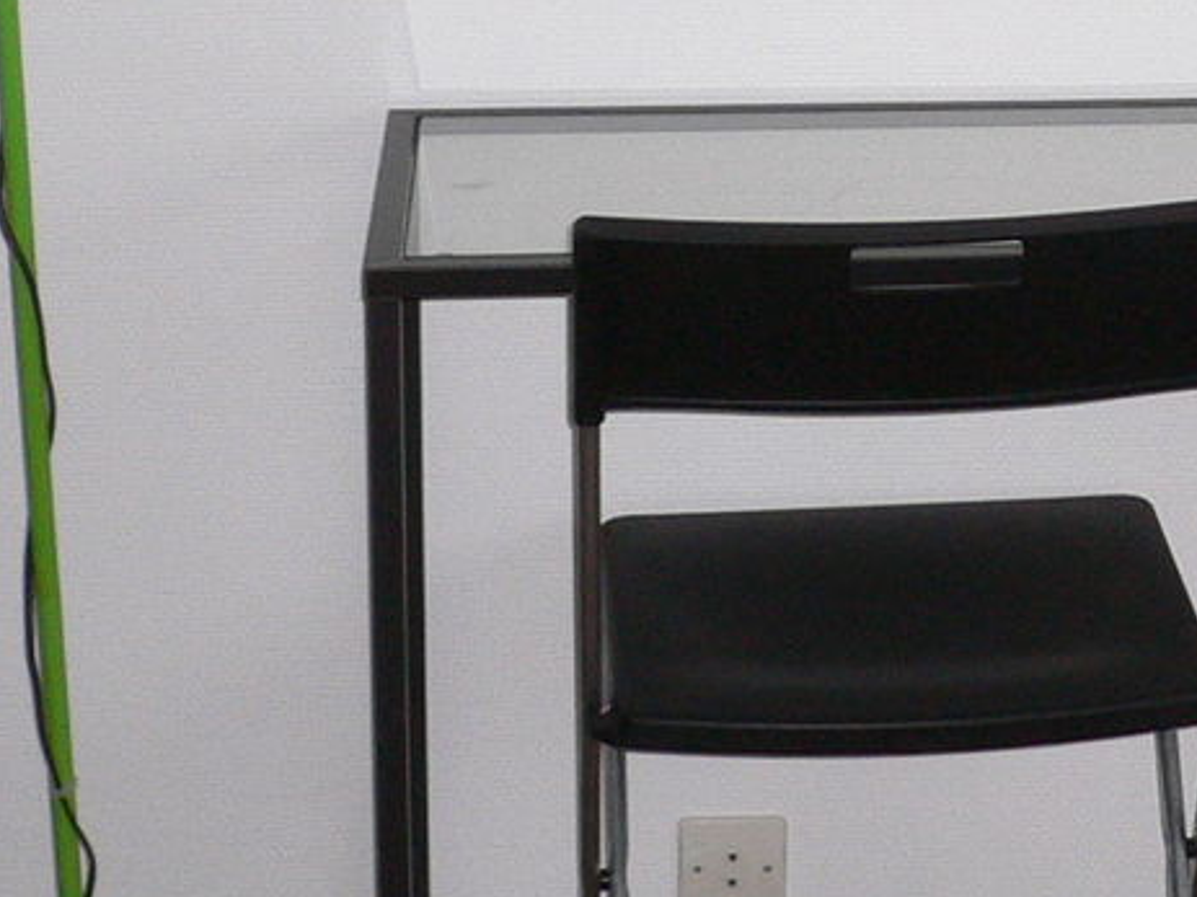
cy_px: -171
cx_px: 1280
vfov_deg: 12.0
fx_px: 4183
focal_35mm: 121
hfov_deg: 15.9
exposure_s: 1/60
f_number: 2.8
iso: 150
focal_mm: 5.8
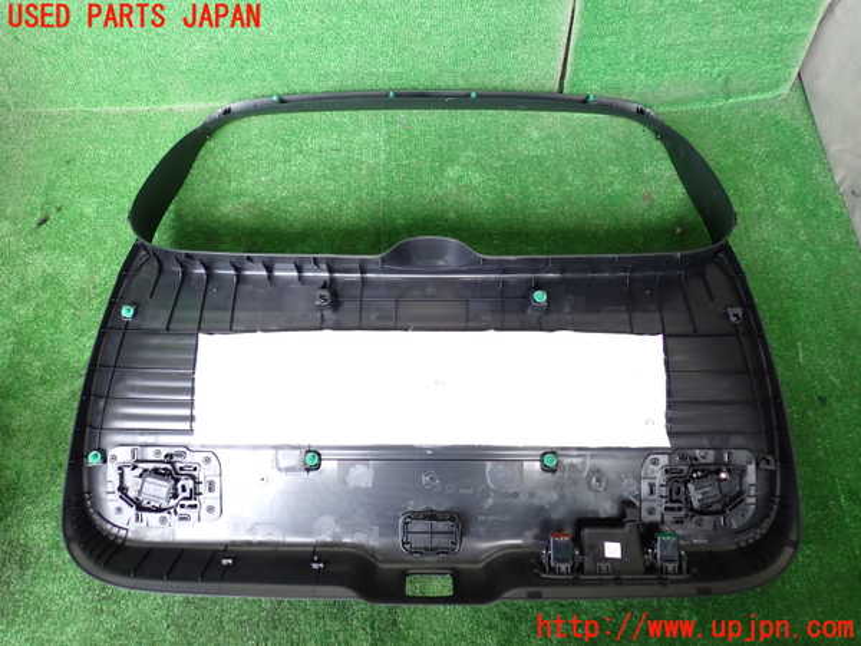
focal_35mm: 30
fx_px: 746
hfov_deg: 60.0
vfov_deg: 46.8
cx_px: 430
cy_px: 323
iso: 200
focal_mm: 5.4
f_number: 2.3
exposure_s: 1/60
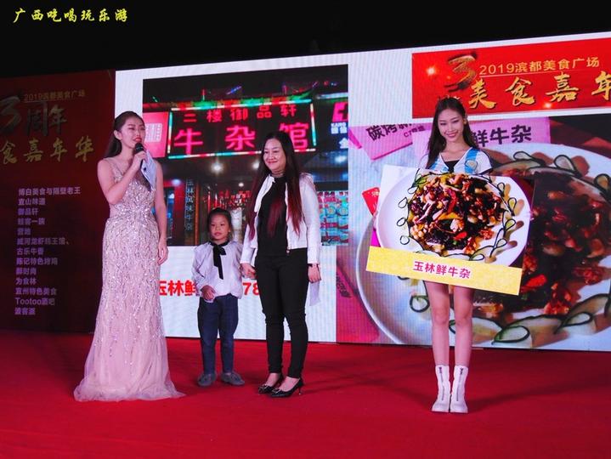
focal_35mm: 39
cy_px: 230
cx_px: 306
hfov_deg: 47.8
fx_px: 689
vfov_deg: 36.9
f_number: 3.3
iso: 80
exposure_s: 1/160
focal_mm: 6.9
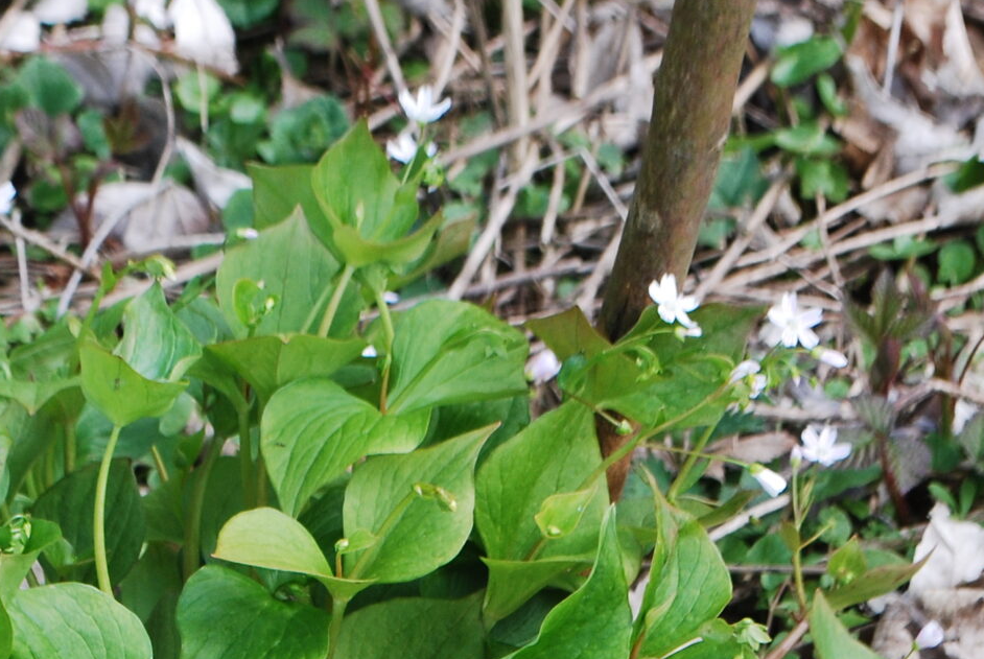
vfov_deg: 6.5
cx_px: 173
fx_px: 5803
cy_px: 705
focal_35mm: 212
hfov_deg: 9.7
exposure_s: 1/100
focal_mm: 52
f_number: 9
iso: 200
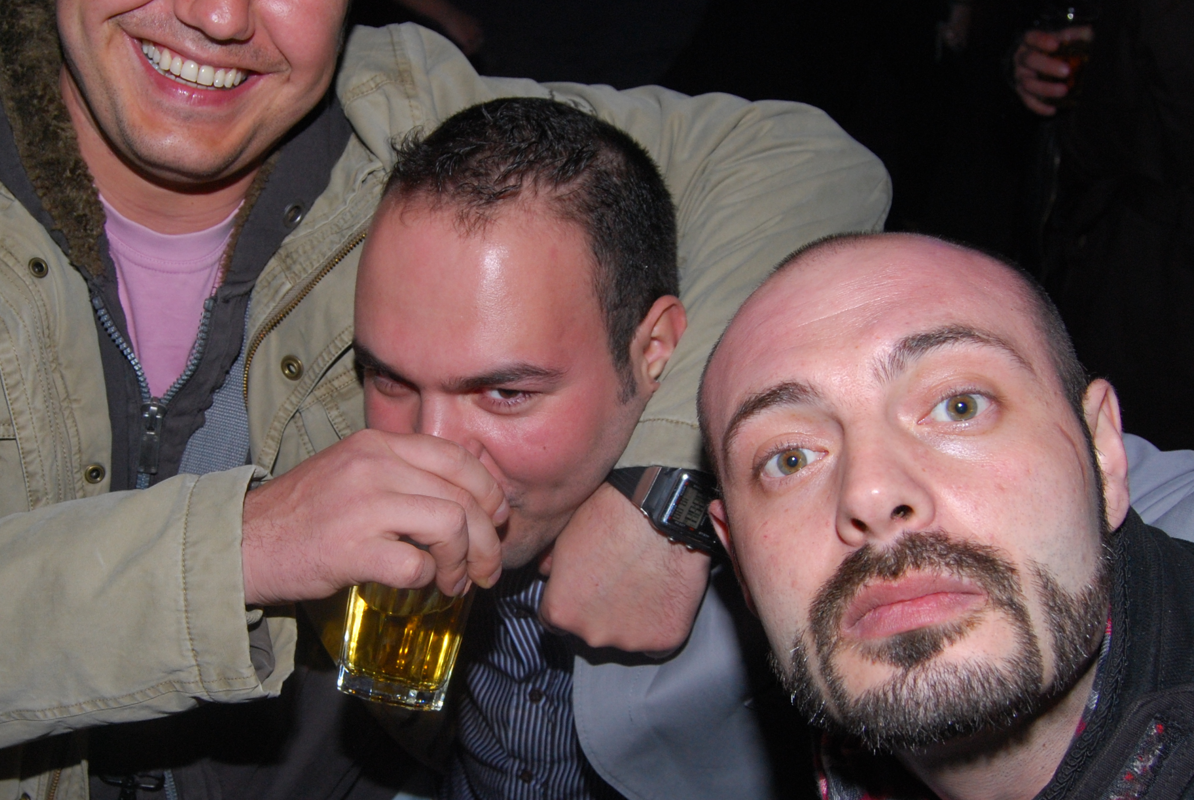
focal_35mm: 44
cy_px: 452
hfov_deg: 44.5
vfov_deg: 30.7
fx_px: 1453
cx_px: 503
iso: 400
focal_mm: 19
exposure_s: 1/15
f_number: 5.6
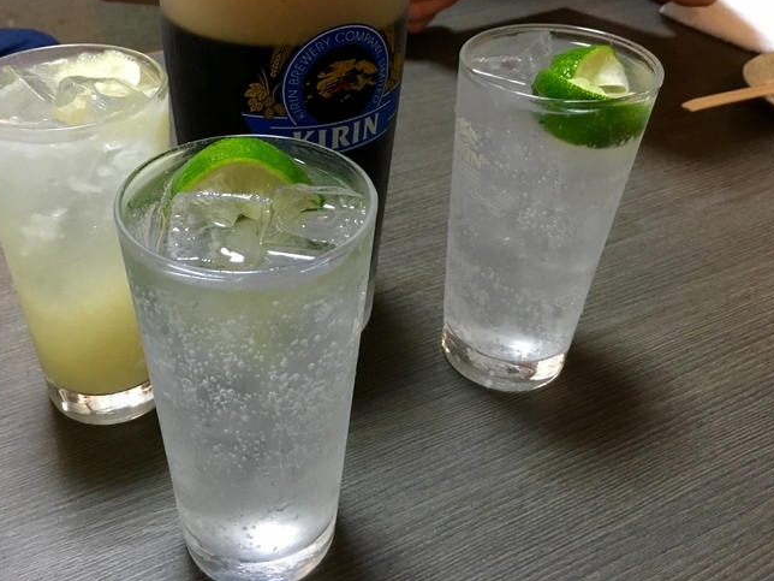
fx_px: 805
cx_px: 298
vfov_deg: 39.4
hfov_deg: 50.9
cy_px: 223
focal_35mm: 36
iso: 200
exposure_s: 1/24
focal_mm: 4.15
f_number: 2.2
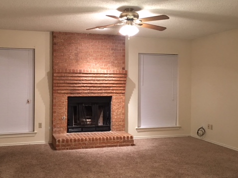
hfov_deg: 47.6
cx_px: 96
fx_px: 268
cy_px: 85
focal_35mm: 39
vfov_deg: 36.8
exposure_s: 1/4
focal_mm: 4.15
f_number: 2.2
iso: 50
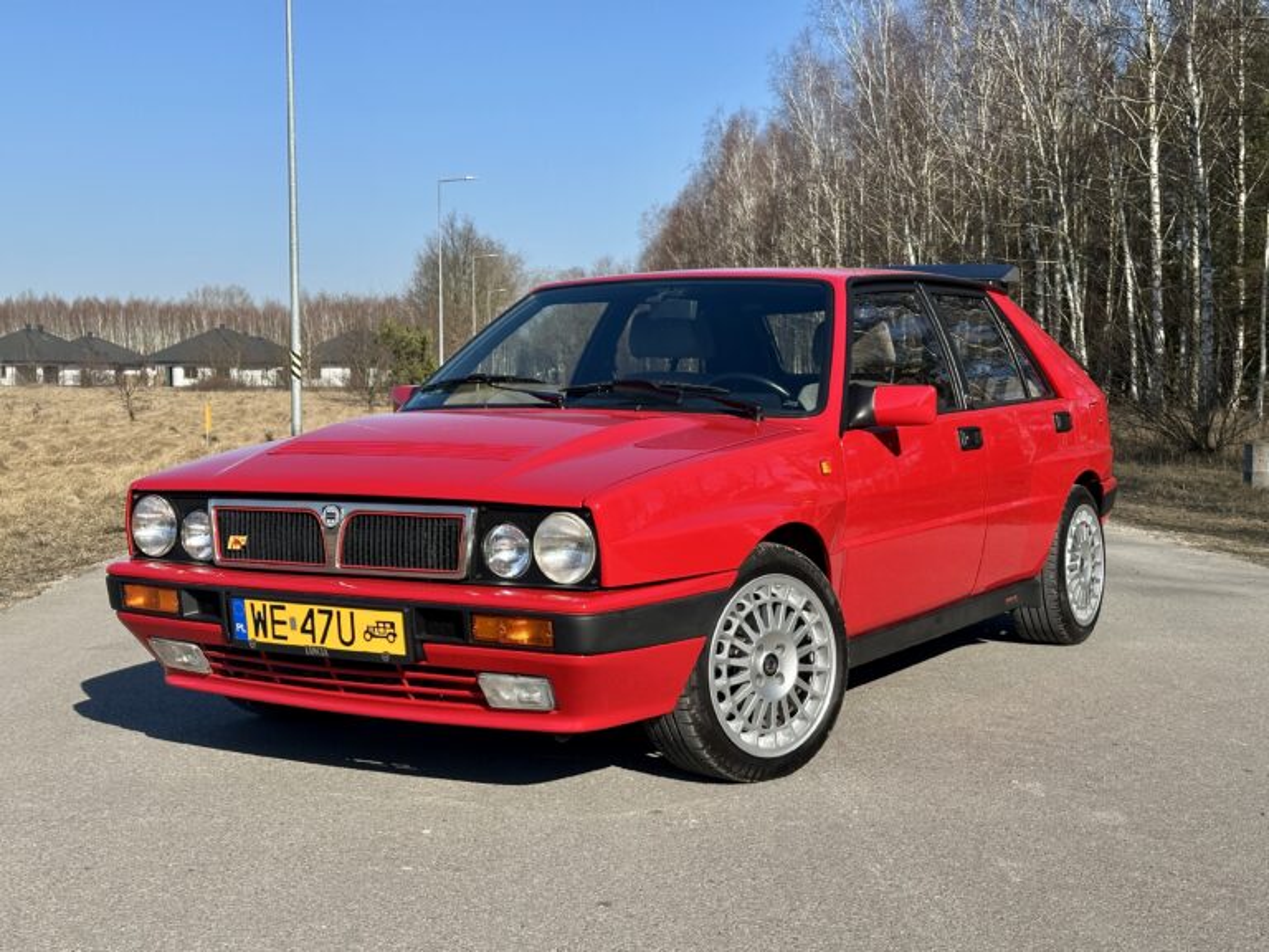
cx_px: 634
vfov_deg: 30.3
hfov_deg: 39.7
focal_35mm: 48
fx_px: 1760
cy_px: 476
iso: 64
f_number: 1.78
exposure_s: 1/3155
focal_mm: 6.86
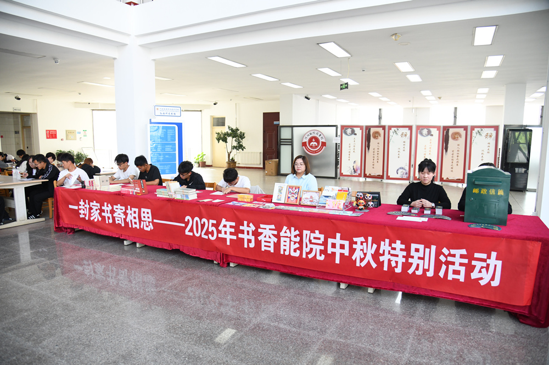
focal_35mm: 24
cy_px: 182
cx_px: 274
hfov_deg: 73.8
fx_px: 366
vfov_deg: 53.1
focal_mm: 24
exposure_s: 1/250
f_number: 4
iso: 1000
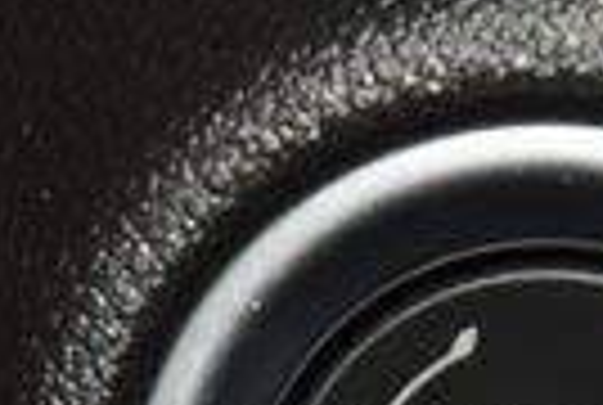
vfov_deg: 2.8
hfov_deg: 4.1
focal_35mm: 500
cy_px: 502
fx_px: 8394
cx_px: 522
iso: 100
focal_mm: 70
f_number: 8
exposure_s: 1/125
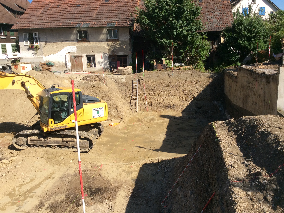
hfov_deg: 55.4
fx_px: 271
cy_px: 107
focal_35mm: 33
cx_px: 141
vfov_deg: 42.9
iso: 32
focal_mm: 3.3
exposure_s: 1/1144
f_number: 2.4
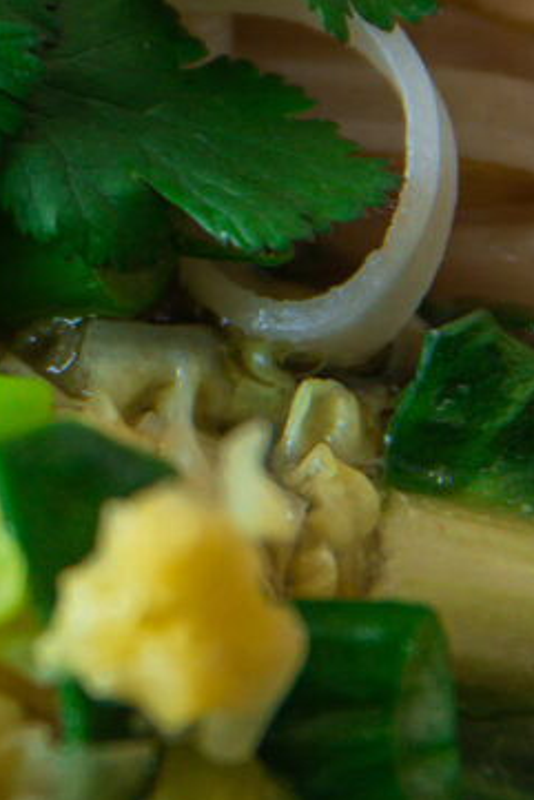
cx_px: -613
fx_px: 7557
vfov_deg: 6.0
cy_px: -73
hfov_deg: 4.0
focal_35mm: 340
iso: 160
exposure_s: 1/80
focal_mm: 48
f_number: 2.8
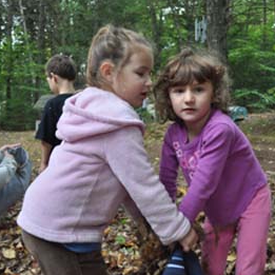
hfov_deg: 42.8
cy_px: 138
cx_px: 151
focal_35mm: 39
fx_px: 351
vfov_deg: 42.8
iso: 400
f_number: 3.8
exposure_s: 1/60
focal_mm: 20
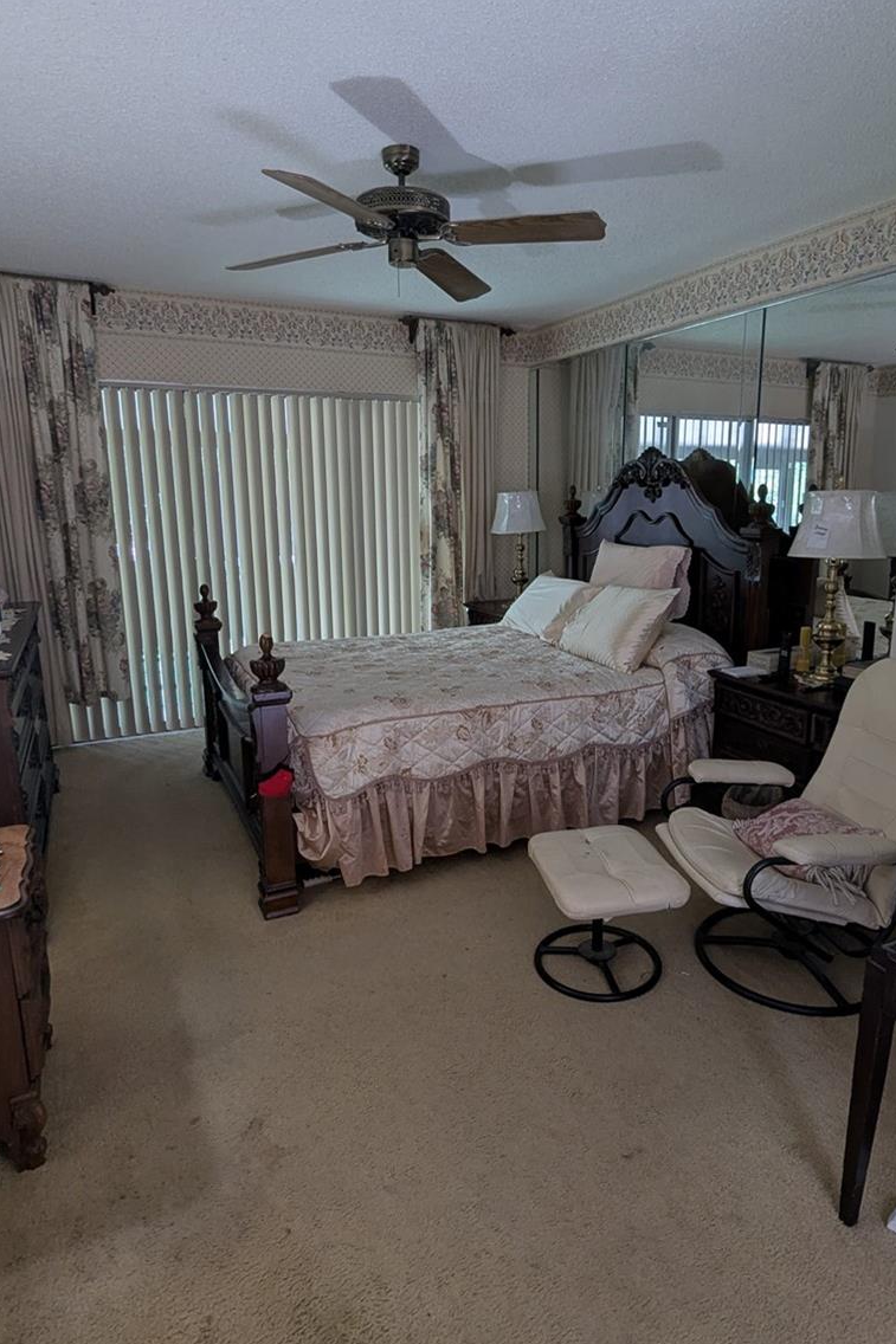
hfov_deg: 64.3
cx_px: 501
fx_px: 709
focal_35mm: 19
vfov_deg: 86.9
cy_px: 642
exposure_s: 1/24
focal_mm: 1.95
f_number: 2.2
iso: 44
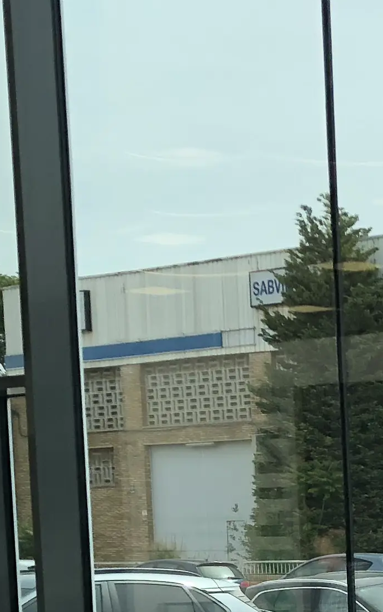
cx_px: 723
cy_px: 672
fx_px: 1803
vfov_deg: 18.5
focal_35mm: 108
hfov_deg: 11.2
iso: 20
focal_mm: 4
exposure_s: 1/1171
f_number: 1.8
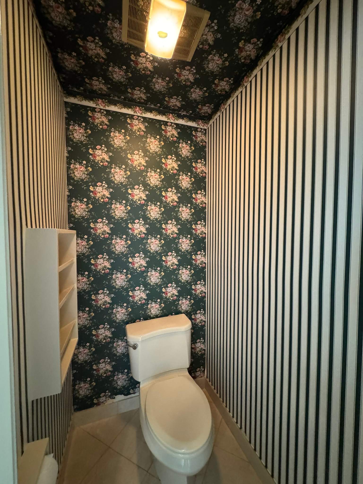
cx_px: 182
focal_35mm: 14
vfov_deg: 102.1
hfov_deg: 85.7
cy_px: 242
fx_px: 196
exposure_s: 1/40
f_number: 2.2
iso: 1250
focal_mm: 2.22
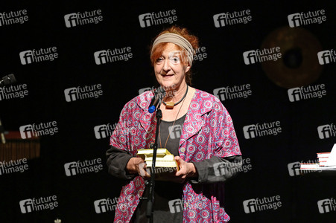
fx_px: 1865
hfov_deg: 10.3
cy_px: 112
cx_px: 168
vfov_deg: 6.9
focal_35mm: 200
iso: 4000
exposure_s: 1/320
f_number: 3.2
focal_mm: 200
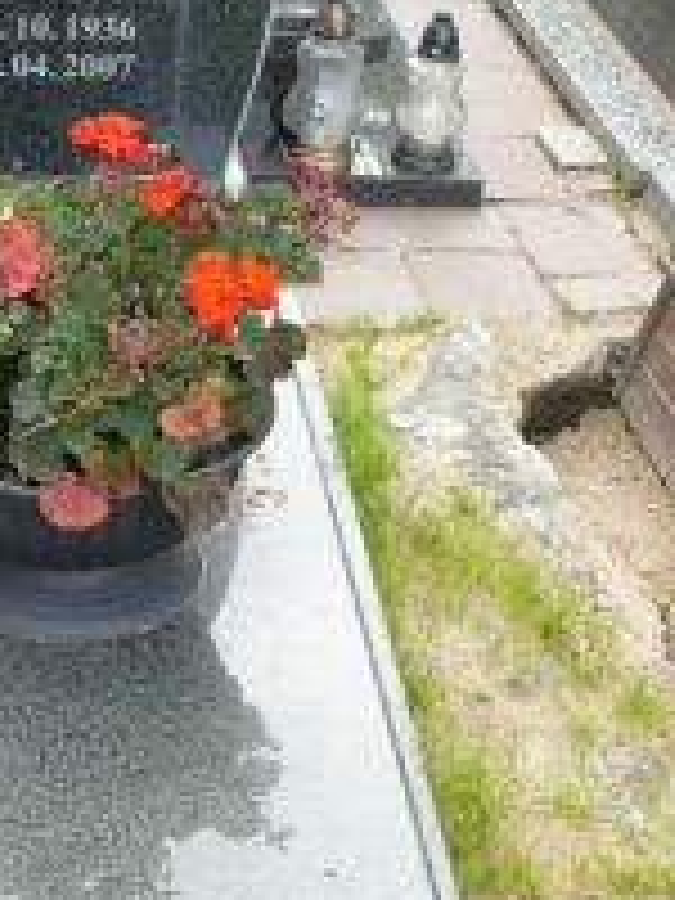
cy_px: 562
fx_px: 2184
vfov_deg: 23.2
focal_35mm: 84
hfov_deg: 17.1
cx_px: -18
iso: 100
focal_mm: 7.4
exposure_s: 1/80
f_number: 2.8
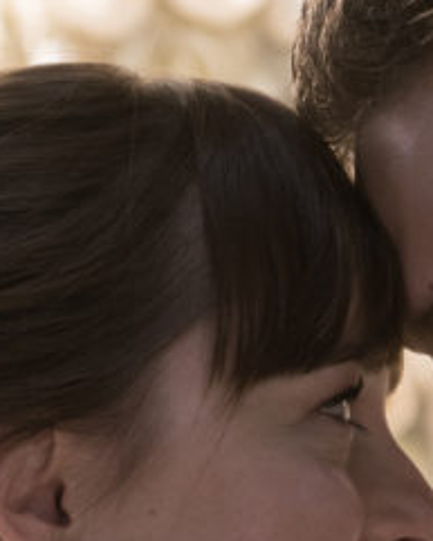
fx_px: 9573
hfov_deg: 2.6
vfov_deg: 3.2
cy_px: 526
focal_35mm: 598
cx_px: 512
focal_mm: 100
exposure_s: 1/125
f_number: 5.6
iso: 800
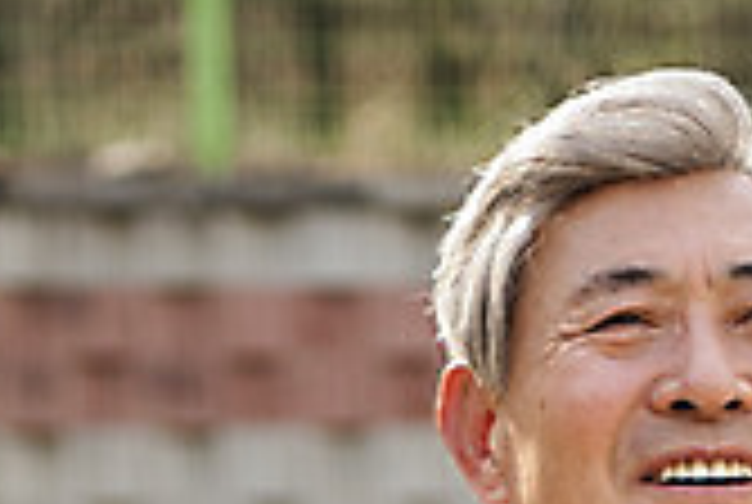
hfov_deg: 9.5
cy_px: 878
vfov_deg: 6.3
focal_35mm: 215
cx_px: 236
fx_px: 4499
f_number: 2.8
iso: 400
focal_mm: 60
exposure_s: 1/1250
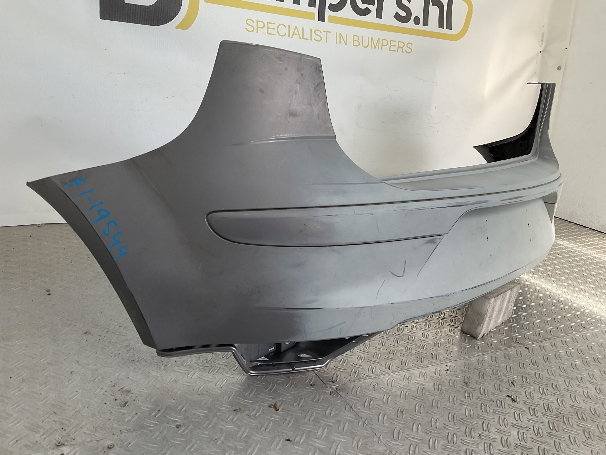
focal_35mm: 29
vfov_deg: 48.2
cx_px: 303
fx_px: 508
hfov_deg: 61.7
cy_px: 228
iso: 16
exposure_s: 1/194
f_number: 1.8
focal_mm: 3
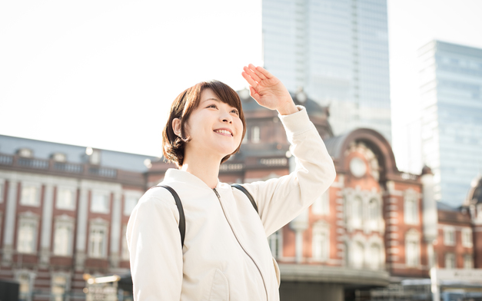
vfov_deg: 24.9
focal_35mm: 52
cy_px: 156
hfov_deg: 38.9
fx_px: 683
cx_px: 244
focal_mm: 50
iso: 200
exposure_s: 1/250
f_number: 3.5
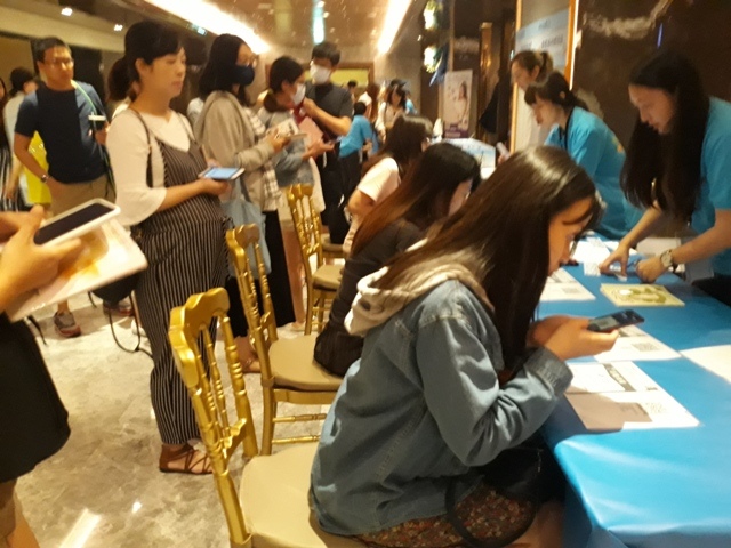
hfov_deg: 65.3
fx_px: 570
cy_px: 274
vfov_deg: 51.4
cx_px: 366
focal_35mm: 27
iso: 500
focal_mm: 3.71
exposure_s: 1/24
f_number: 1.7
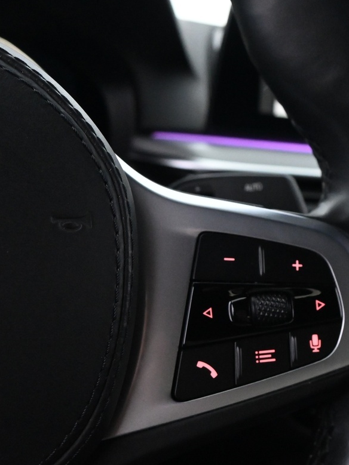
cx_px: 273
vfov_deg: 35.3
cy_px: 300
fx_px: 726
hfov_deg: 26.6
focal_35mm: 54
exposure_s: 1/30
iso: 4000
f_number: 5
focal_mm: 18
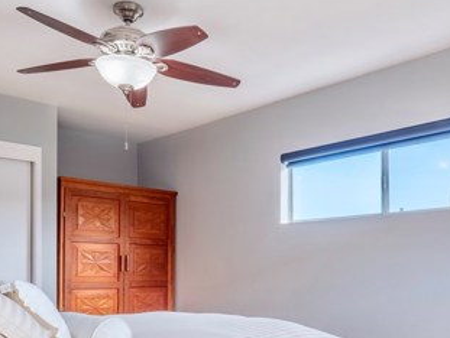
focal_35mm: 37
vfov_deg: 36.7
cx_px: 249
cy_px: 292
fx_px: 482
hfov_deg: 50.0
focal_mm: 9
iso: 200
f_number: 8
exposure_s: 1/320
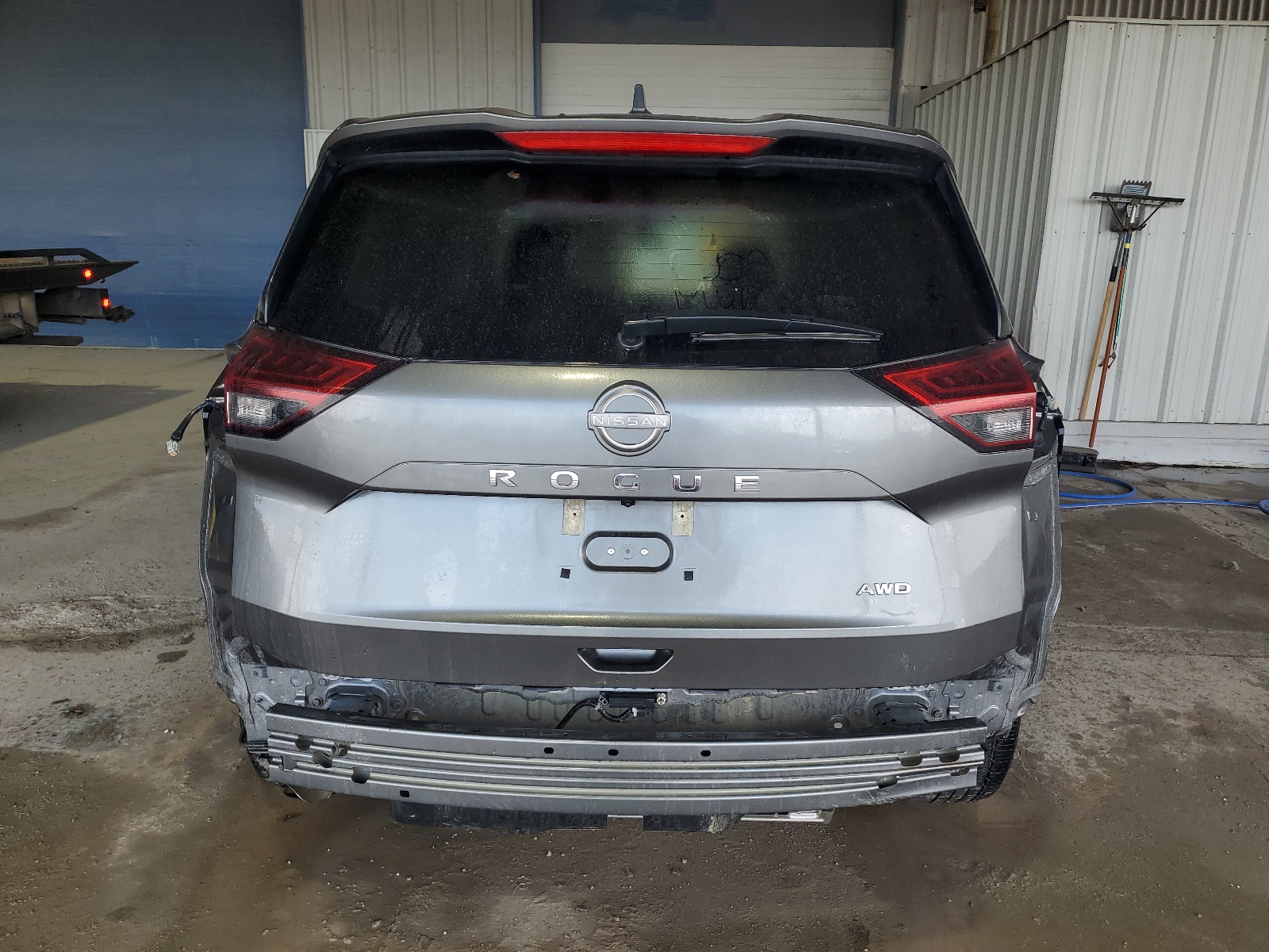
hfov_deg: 67.3
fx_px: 953
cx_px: 634
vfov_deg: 53.1
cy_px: 476
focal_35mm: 26
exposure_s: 1/323
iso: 50
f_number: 1.5
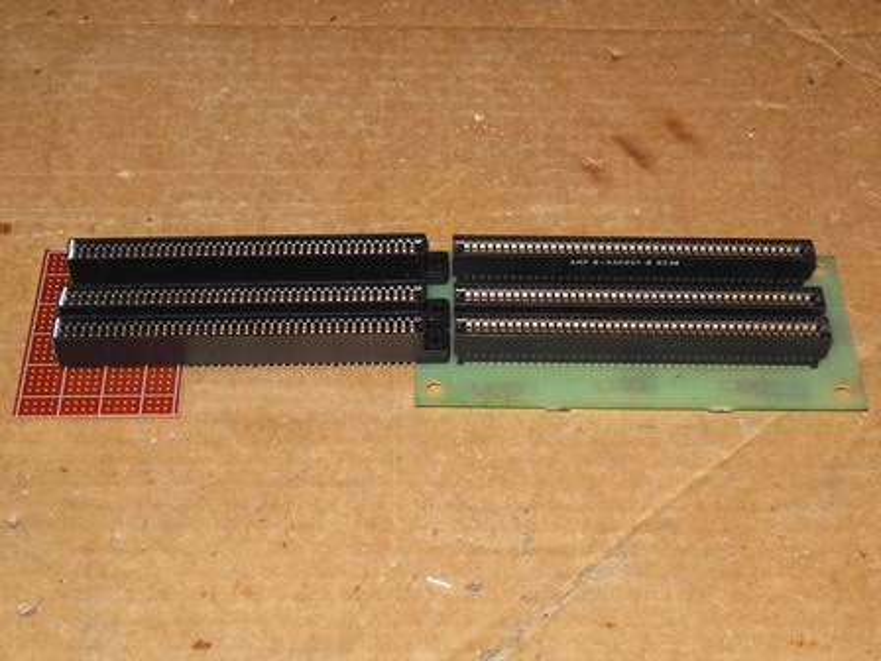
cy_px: 330
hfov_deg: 33.8
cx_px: 440
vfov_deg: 25.7
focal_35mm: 57
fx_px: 1451
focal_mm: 10.2
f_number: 4.1
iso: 200
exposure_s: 1/60
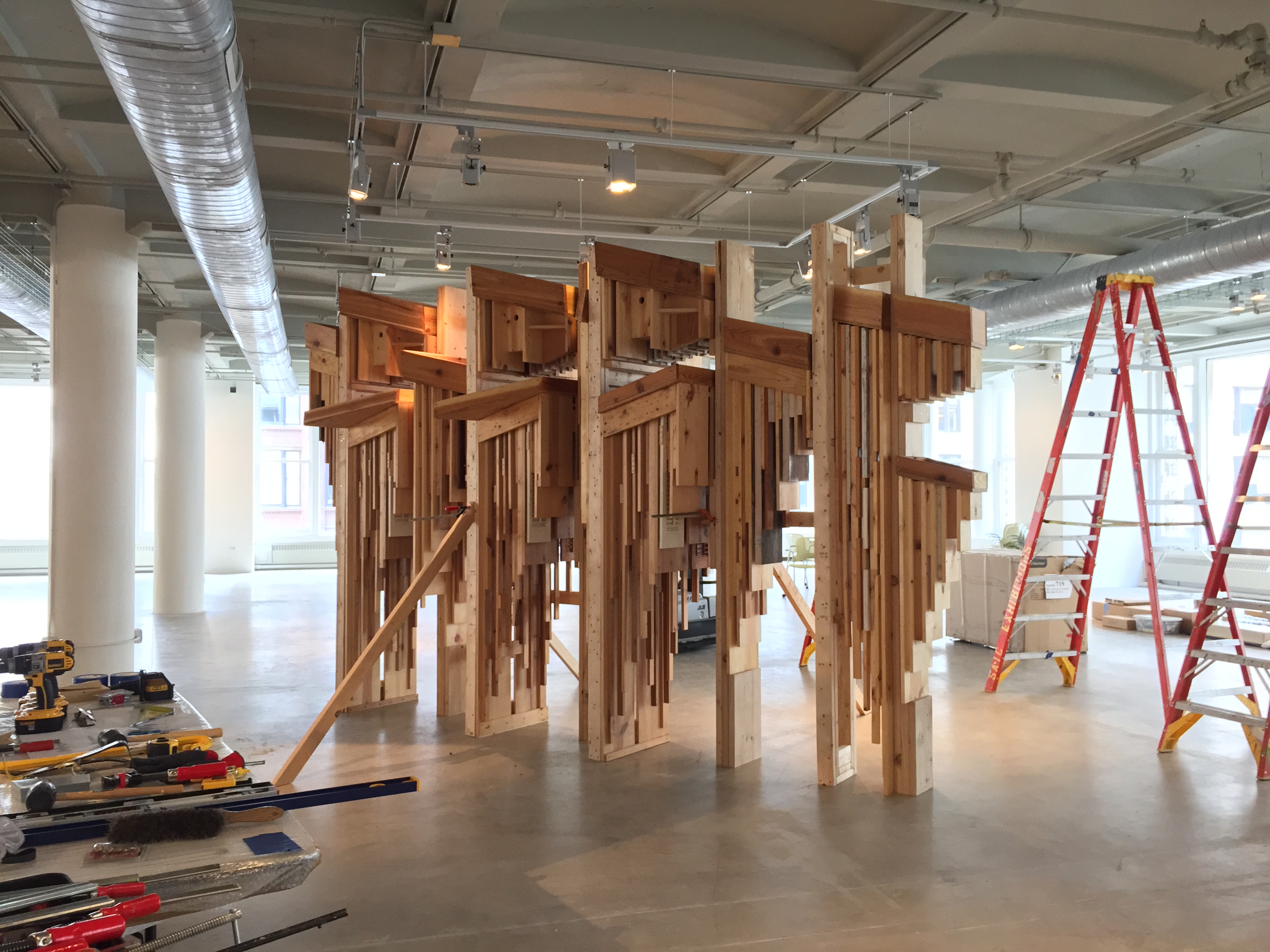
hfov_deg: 61.7
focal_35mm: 29
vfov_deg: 48.2
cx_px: 635
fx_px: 1064
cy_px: 476
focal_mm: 4.15
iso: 160
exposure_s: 1/30
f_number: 2.2
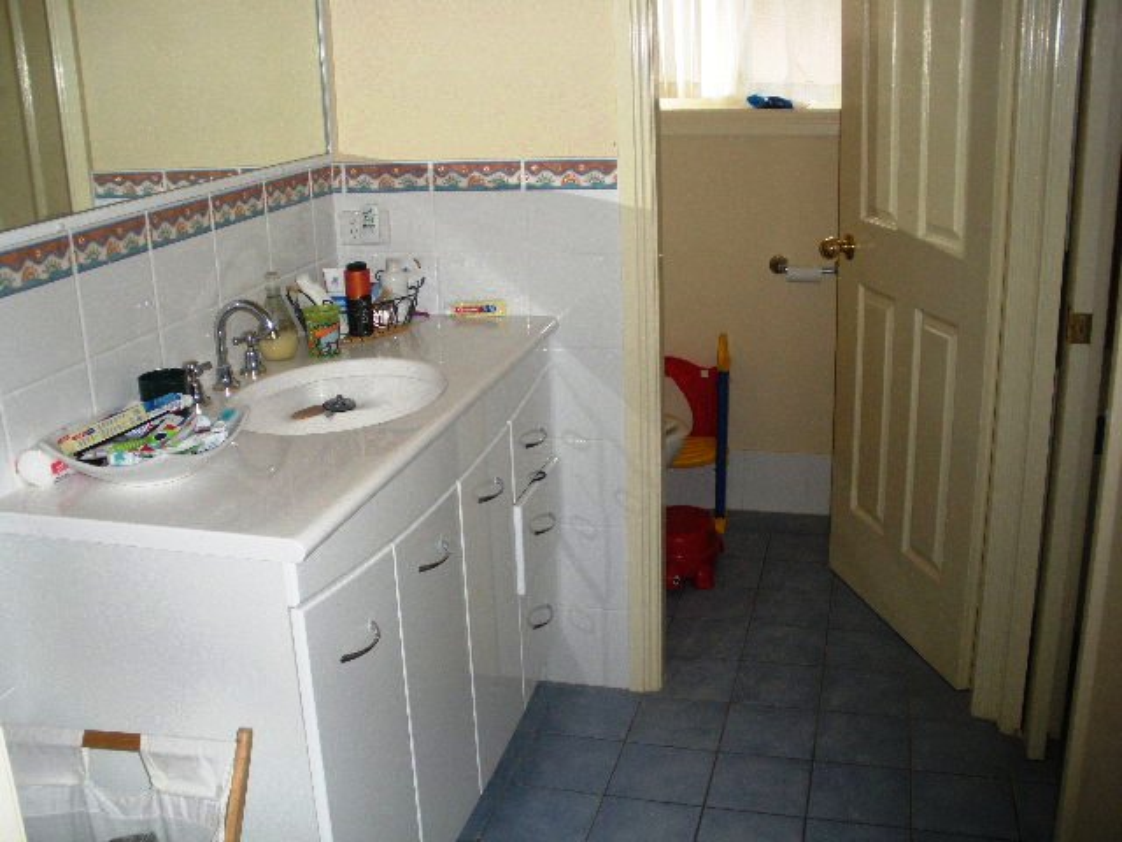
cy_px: 421
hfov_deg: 51.4
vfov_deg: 39.7
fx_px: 1167
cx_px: 561
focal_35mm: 36
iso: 153
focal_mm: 6.3
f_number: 3.5
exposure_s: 1/60
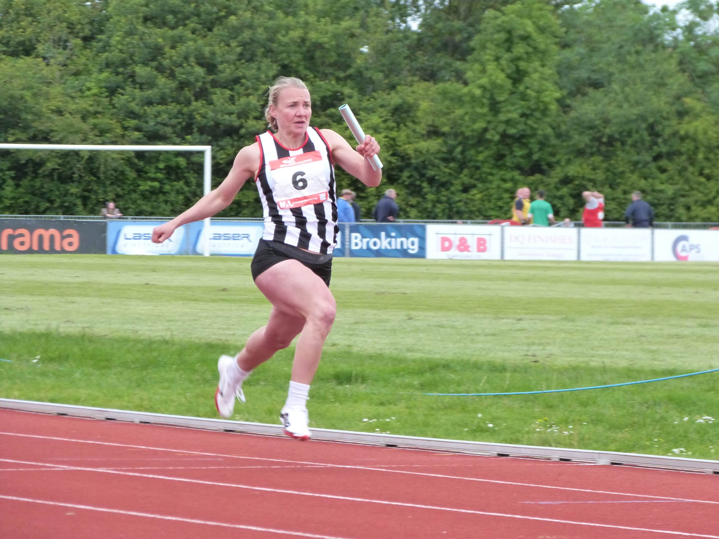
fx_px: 5504
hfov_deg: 7.5
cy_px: 270
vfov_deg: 5.6
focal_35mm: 265
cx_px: 360
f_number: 4
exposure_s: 1/320
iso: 500
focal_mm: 47.7
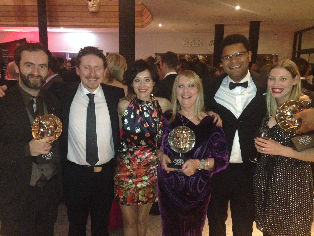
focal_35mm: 33
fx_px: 299
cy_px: 118
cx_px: 157
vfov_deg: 42.9
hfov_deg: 55.4
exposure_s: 1/16
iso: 500
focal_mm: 4.12
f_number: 2.4
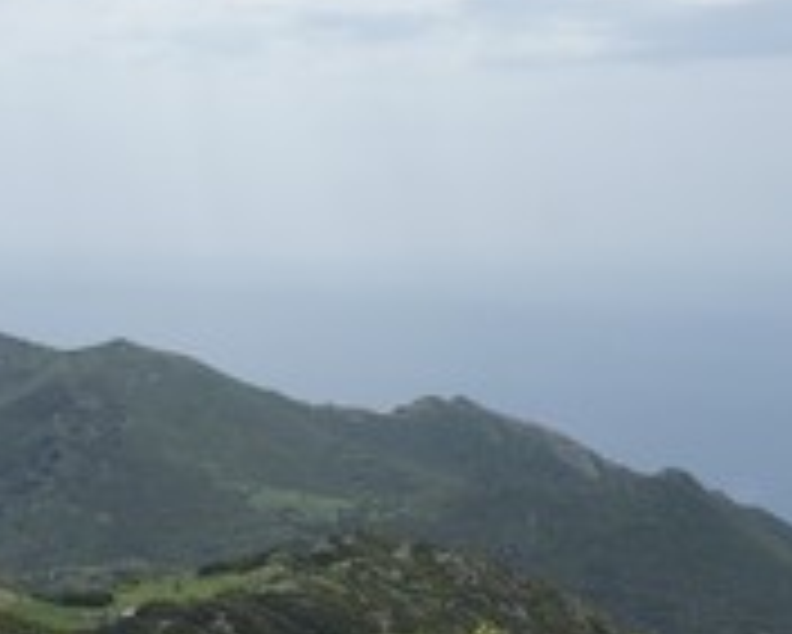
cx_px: 369
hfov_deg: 24.7
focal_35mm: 77
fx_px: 1811
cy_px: 261
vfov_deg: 19.9
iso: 200
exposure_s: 1/800
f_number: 8
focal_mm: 21
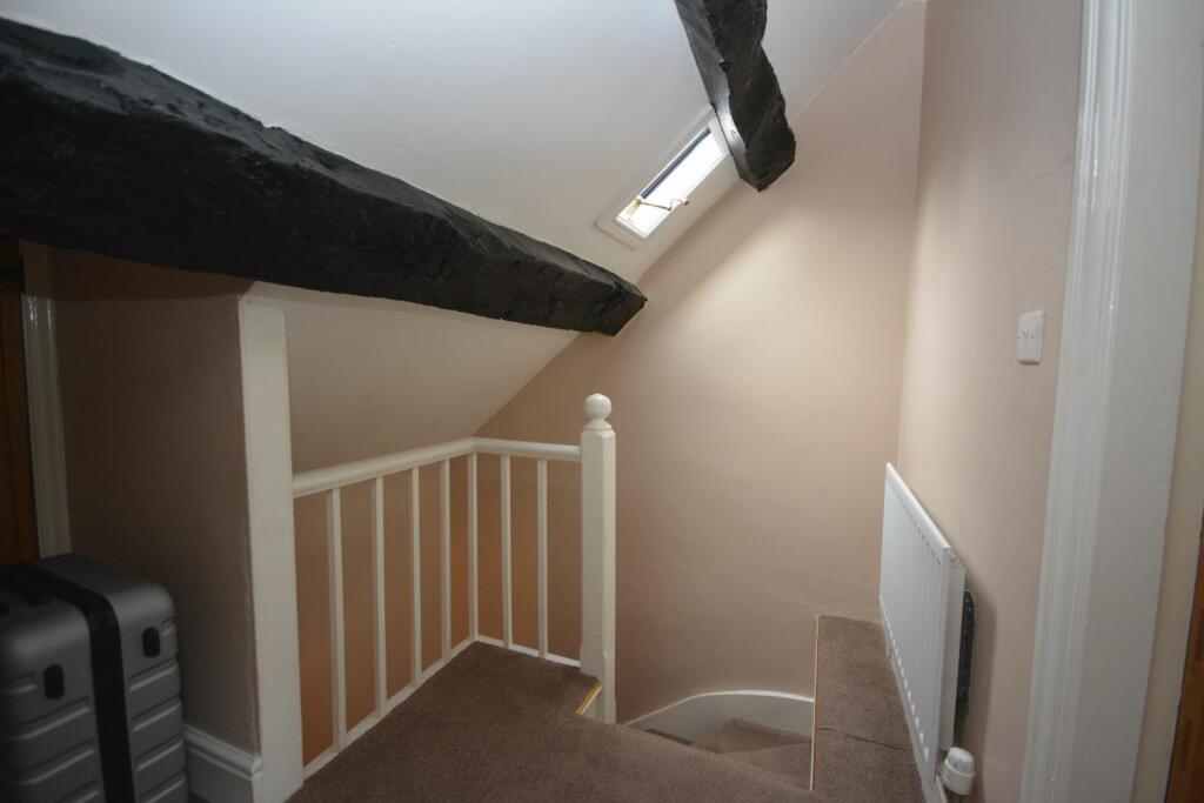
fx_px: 502
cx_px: 602
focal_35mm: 15
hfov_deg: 100.4
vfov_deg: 77.3
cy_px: 402
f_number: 4
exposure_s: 1/60
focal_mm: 10
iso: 900
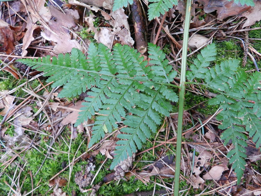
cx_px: 130
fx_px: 241
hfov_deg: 56.8
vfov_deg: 44.2
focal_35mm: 32
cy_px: 98
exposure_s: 1/30
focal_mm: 5.6
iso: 400
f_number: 3.7
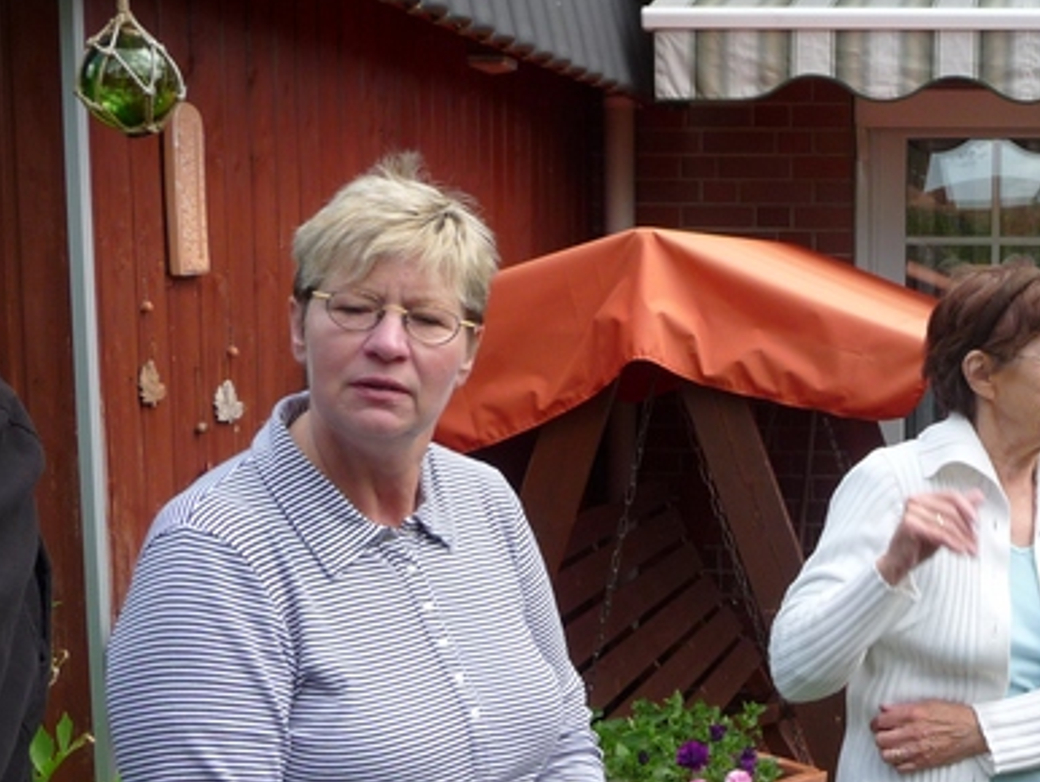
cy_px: 488
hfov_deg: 31.8
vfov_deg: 25.2
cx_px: 919
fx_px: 1744
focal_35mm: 58
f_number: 3.3
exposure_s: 1/250
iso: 100
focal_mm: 4.7
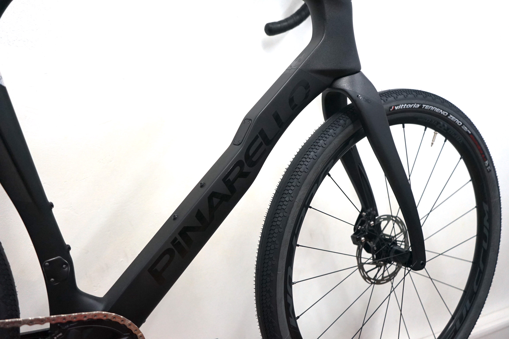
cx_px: 254
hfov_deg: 60.3
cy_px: 170
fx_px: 438
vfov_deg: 42.2
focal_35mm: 31
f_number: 4
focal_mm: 31
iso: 1600
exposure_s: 1/160
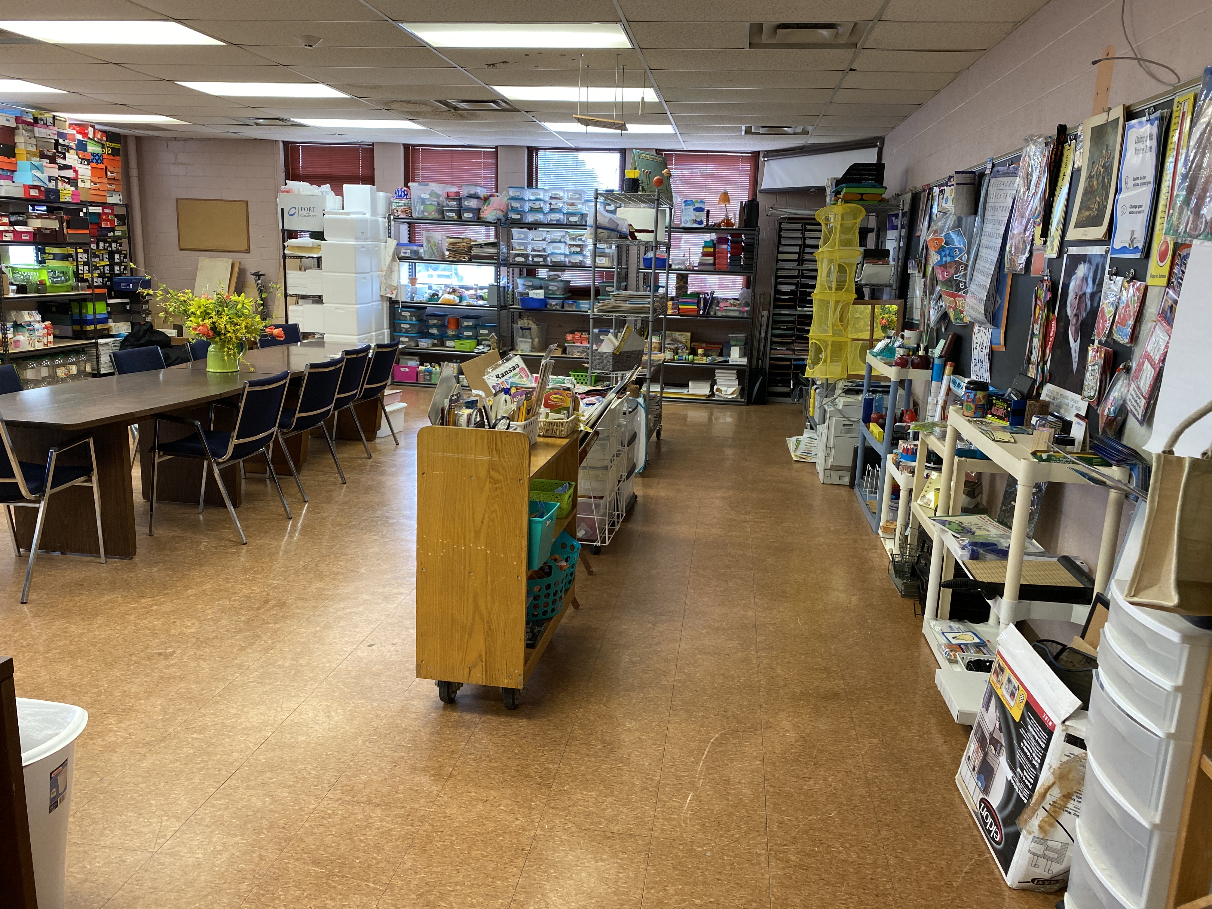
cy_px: 454
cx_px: 606
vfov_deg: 53.1
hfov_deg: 67.3
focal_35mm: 26
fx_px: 910
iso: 125
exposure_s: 1/60
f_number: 1.8
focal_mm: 4.25
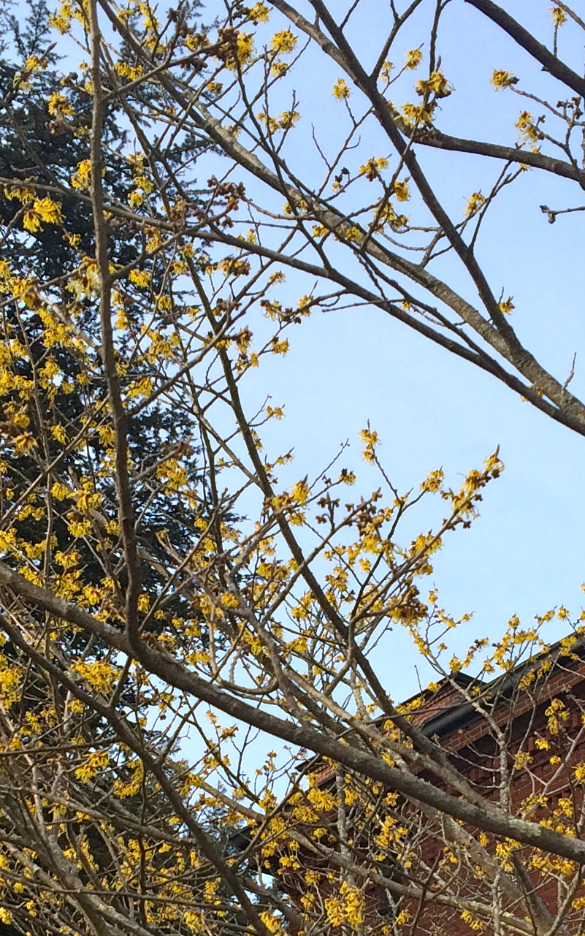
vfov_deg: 25.0
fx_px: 2066
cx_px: 296
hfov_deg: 16.1
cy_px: 766
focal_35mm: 81
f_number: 2.2
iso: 32
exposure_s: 1/707
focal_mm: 4.12
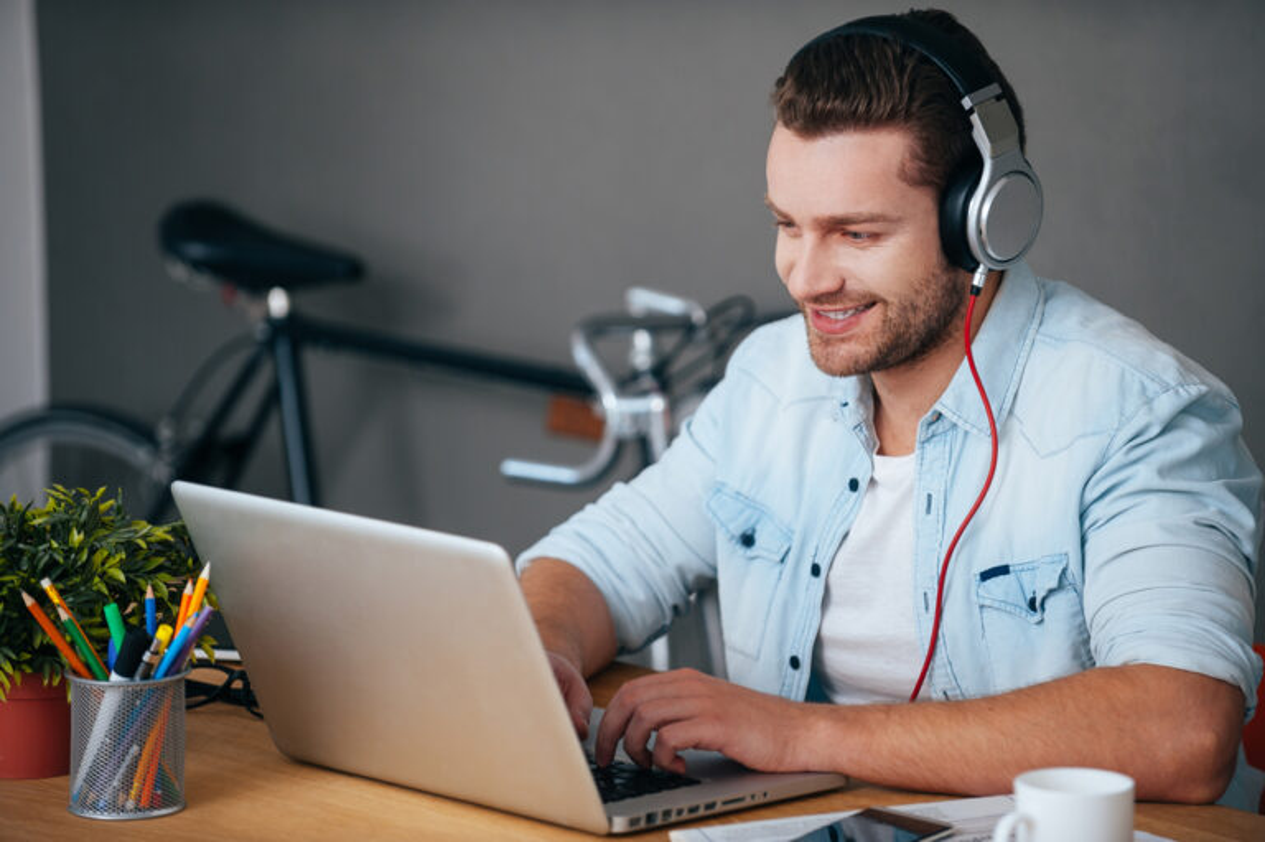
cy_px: 421
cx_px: 632
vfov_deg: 8.8
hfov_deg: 13.3
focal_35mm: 155
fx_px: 5443
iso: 200
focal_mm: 155
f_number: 3.5
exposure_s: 1/125
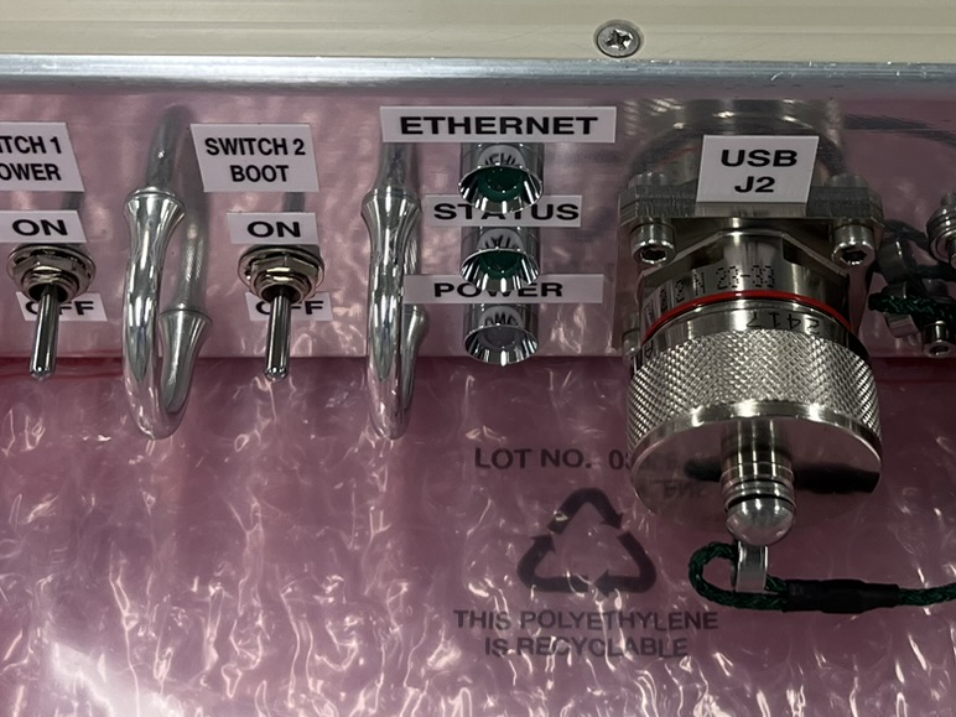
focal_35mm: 69
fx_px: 1906
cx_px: 644
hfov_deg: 28.0
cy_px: 9
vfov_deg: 20.7
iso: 64
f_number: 1.6
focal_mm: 5.1
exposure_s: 1/100
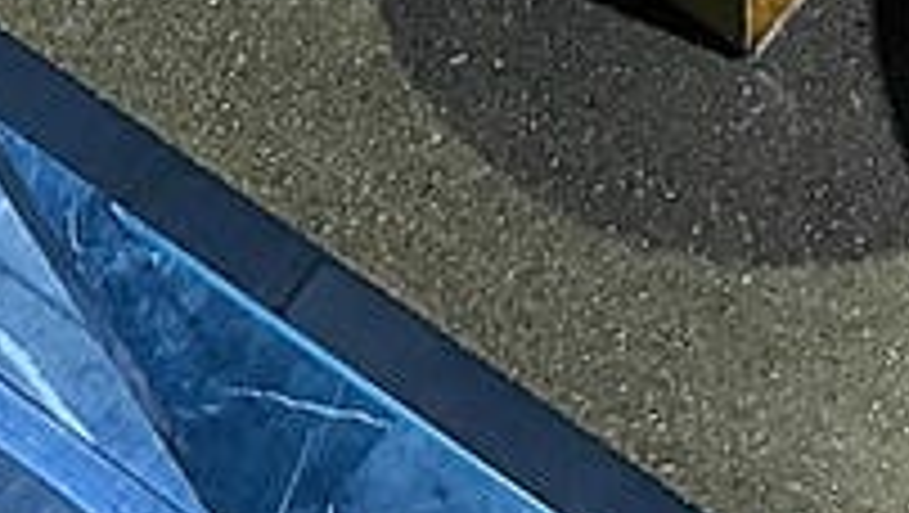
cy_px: -1143
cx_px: 945
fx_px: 3739
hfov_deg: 13.6
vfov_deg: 6.9
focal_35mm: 155
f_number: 1.78
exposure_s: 1/40
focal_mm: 6.86
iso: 800
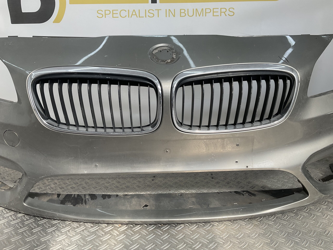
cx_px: 166
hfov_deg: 61.7
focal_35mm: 29
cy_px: 125
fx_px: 279
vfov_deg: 48.2
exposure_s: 1/299
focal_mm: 3
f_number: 1.8
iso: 16
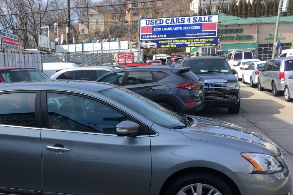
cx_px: 85
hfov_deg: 43.5
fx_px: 358
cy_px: 142
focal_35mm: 44
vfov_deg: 30.1
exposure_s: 1/610
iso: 25
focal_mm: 4.15
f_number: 2.2
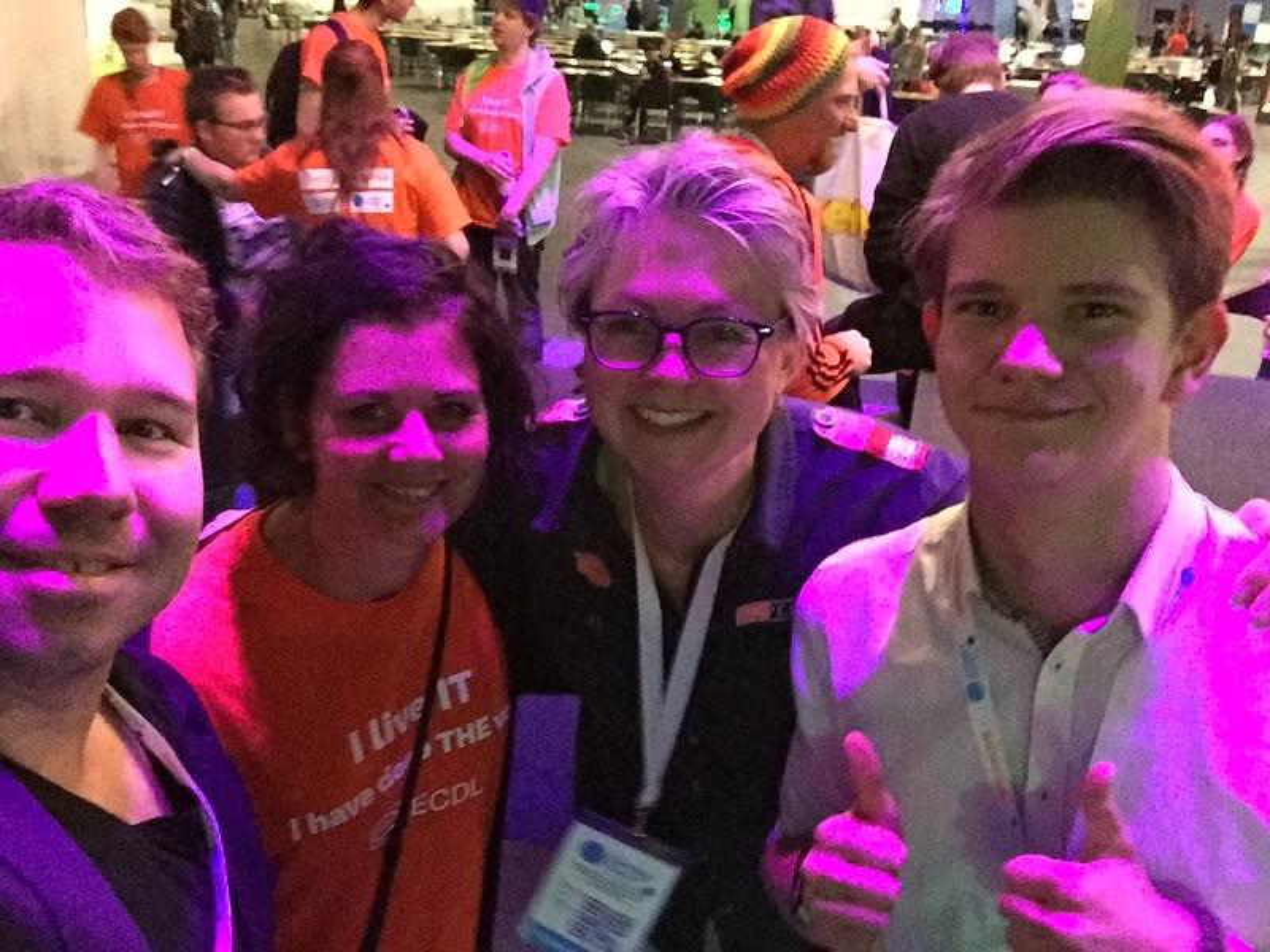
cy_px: 476
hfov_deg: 58.4
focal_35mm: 31
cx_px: 635
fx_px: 1137
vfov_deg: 45.4
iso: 1250
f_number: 2.2
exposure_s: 1/17
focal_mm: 2.65
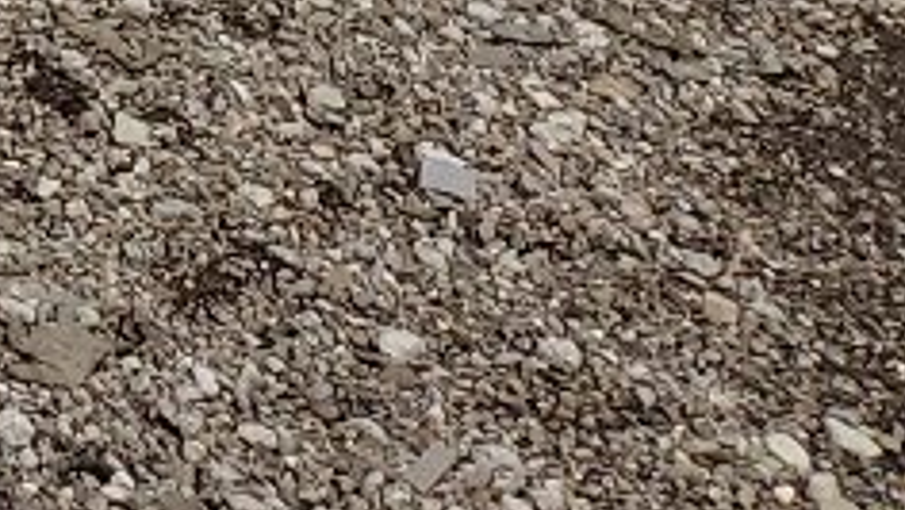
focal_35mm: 192
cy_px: -1714
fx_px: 4610
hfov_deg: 9.3
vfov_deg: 5.4
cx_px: -1645
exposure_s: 1/1667
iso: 50
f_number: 1.5
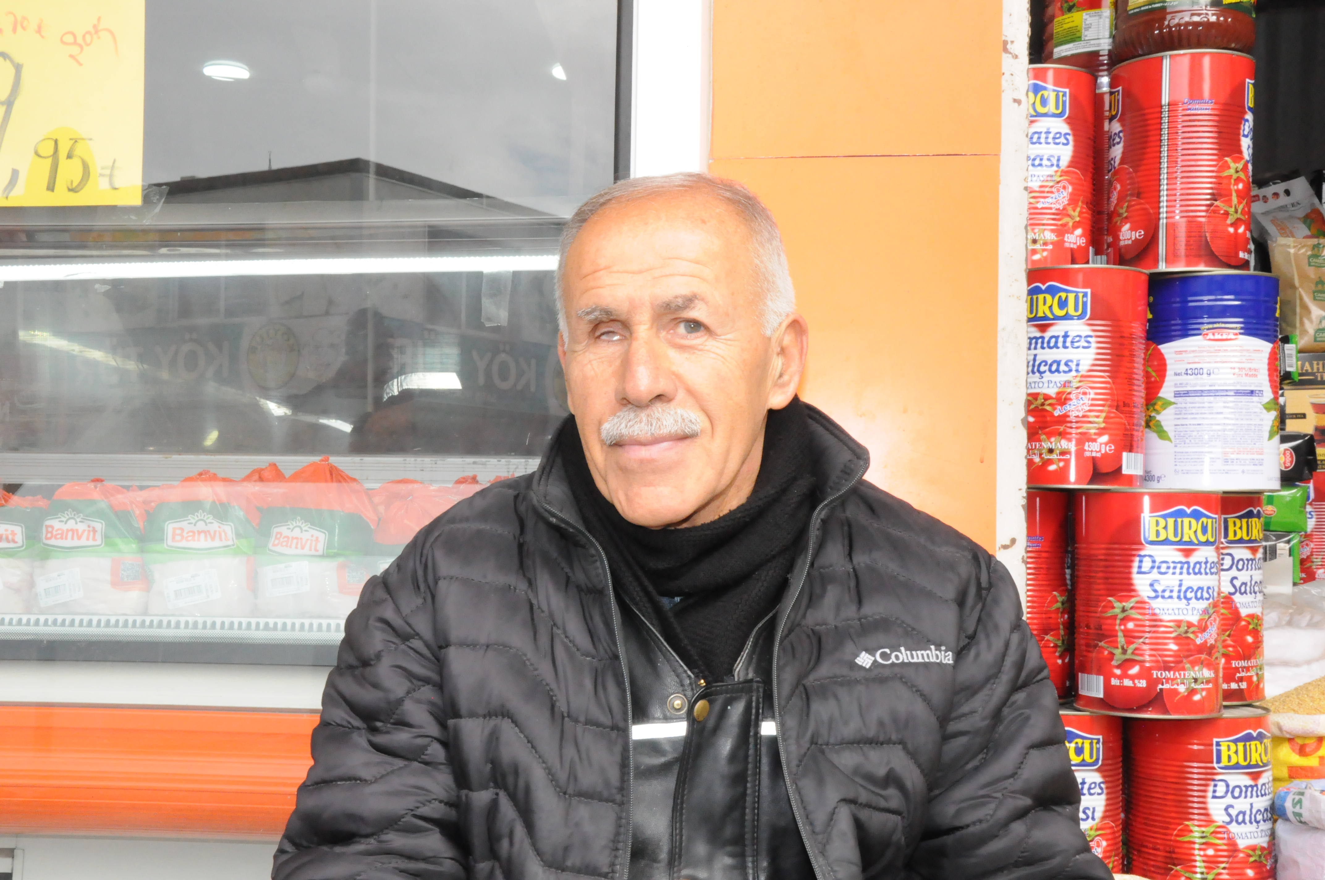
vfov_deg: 29.8
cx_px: 662
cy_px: 440
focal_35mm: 45
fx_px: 1654
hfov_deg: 43.7
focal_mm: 30
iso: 3200
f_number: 22
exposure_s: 1/200
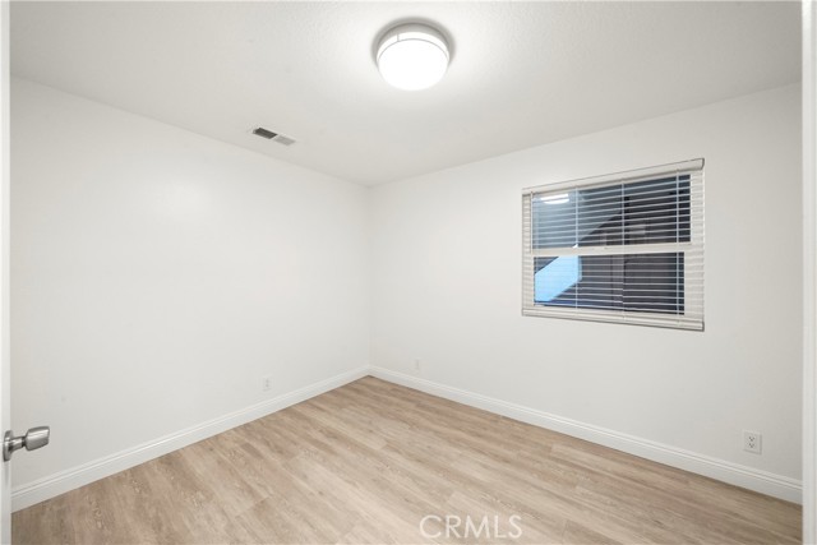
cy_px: 272
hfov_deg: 108.3
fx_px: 295
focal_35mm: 13
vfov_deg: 85.5
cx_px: 408
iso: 2500
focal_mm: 13
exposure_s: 1/13
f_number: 10
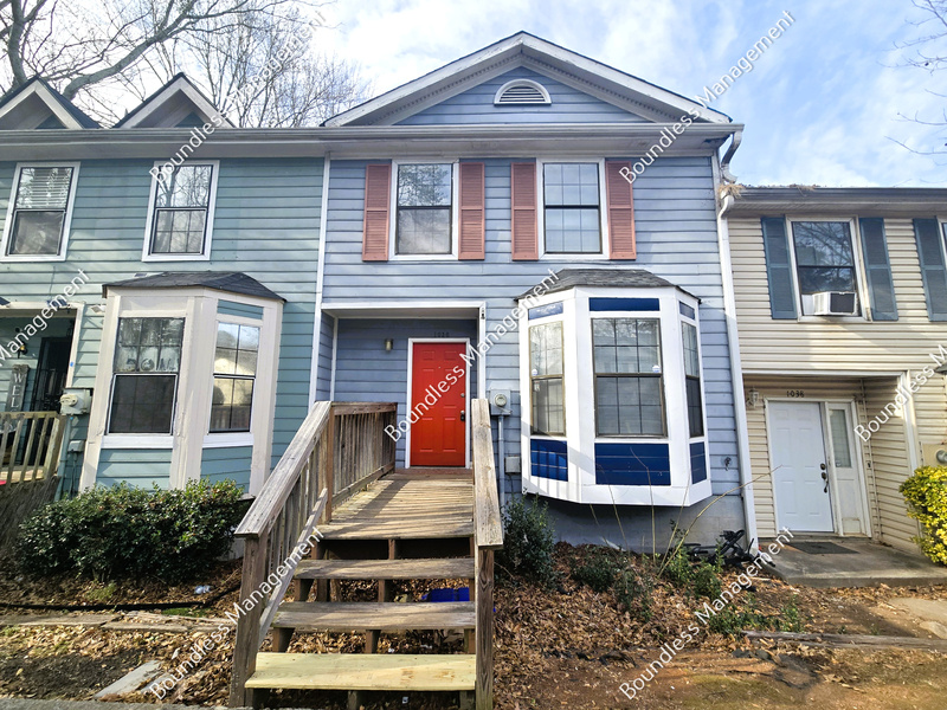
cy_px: 355
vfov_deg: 89.9
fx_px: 356
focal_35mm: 13
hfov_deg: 106.2
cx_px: 474
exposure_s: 1/986
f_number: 2.2
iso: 50
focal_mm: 2.2
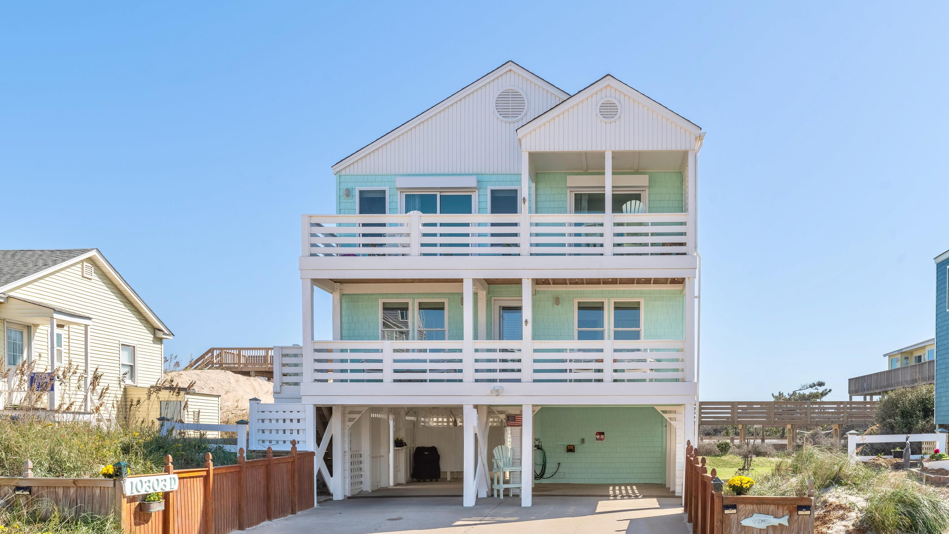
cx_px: 480
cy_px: 282
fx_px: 780
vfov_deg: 37.8
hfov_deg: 62.6
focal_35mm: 31
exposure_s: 1/8000
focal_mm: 29
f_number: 8
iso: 125
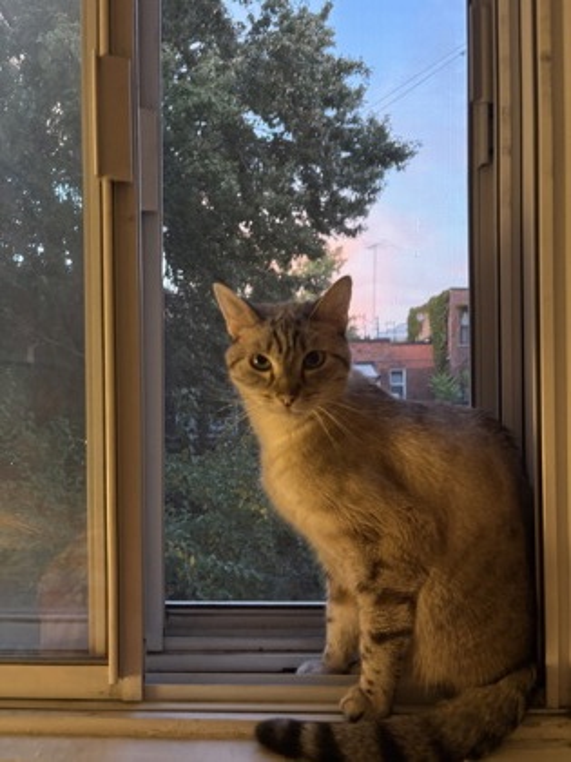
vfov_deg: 67.3
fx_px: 572
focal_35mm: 26
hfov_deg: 53.1
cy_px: 381
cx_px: 286
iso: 160
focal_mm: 5.96
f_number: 1.6
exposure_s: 1/60
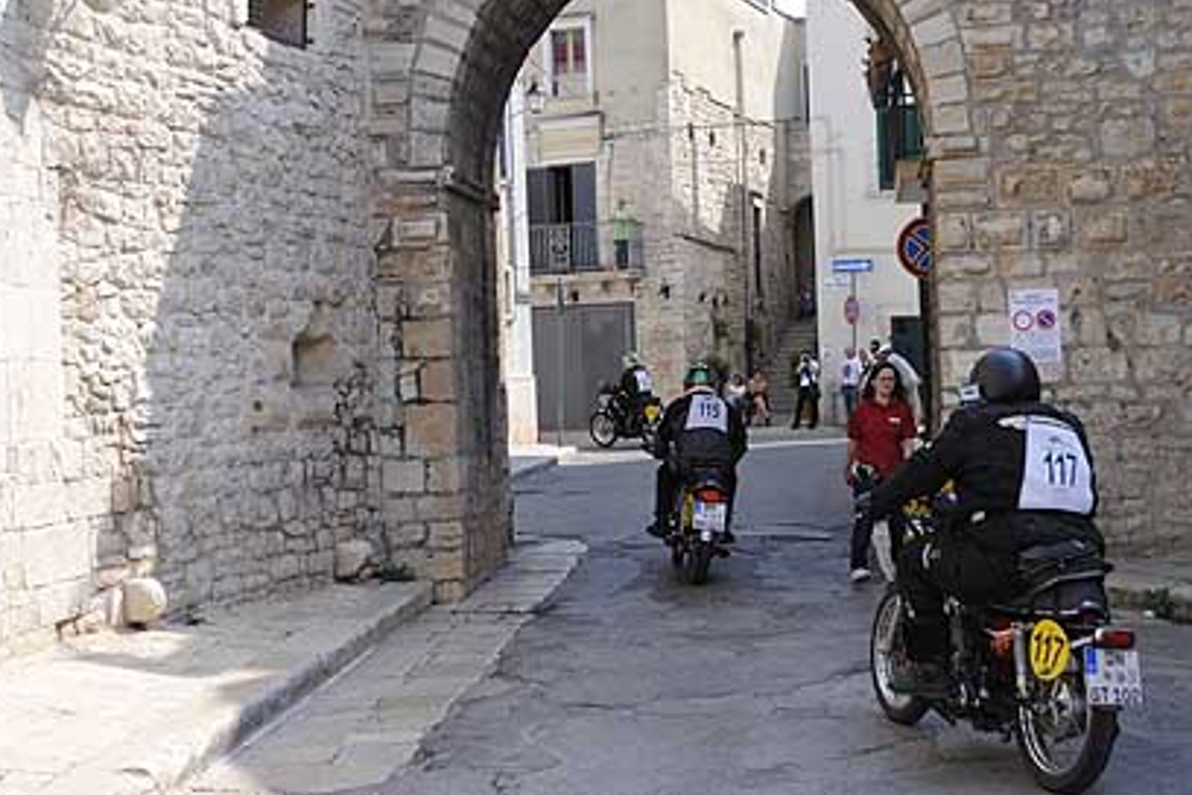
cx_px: 669
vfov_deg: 27.0
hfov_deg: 39.5
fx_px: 1655
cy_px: 330
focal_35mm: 50
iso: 200
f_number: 4.5
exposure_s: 1/640
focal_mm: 28
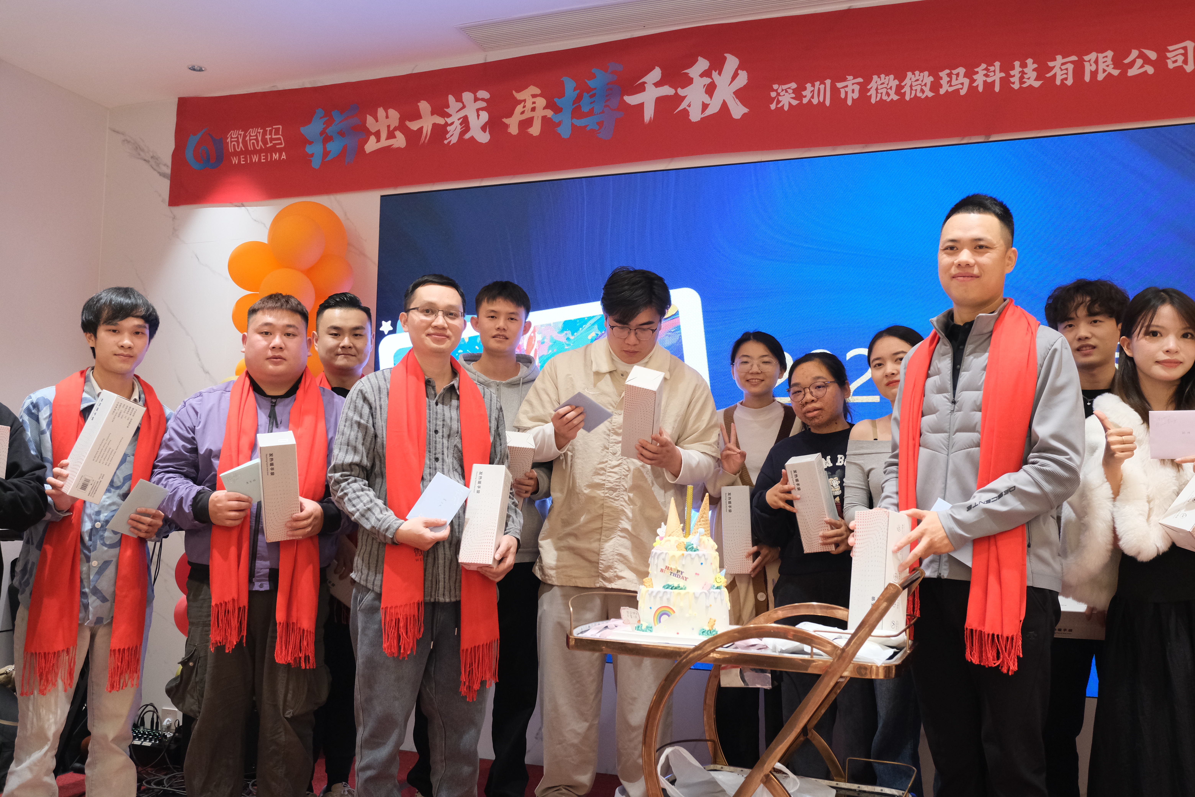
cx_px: 598
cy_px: 398
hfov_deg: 57.2
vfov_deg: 40.0
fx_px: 1095
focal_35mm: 33
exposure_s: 1/100
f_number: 4.2
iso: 2500
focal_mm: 22.1
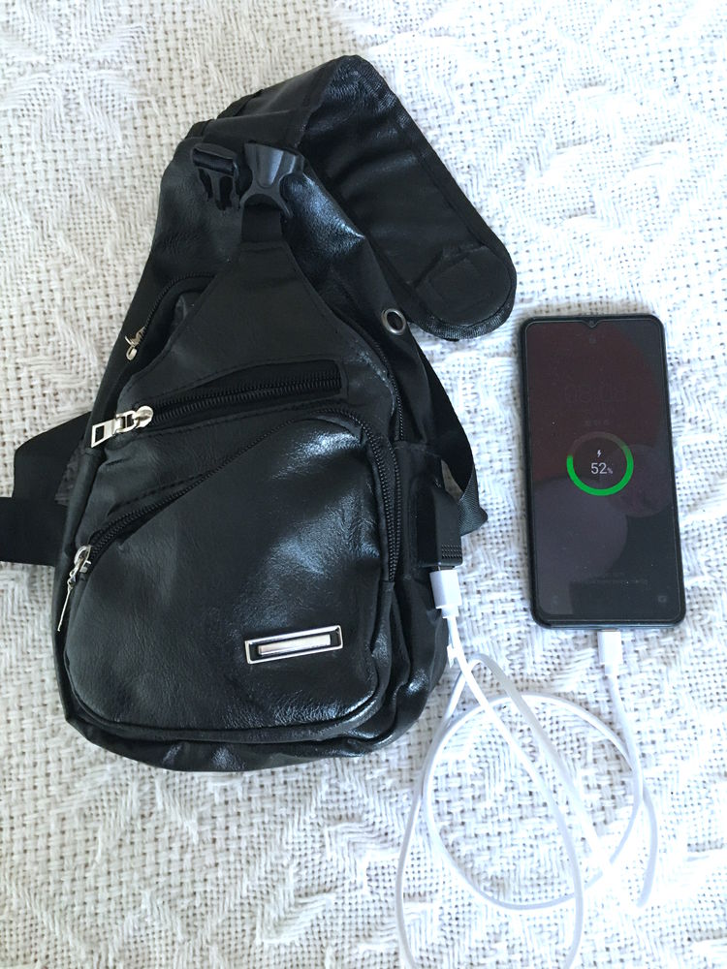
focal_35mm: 29
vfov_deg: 61.7
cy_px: 484
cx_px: 364
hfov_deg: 48.2
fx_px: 812
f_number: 2.2
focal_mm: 4.15
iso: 250
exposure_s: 1/33
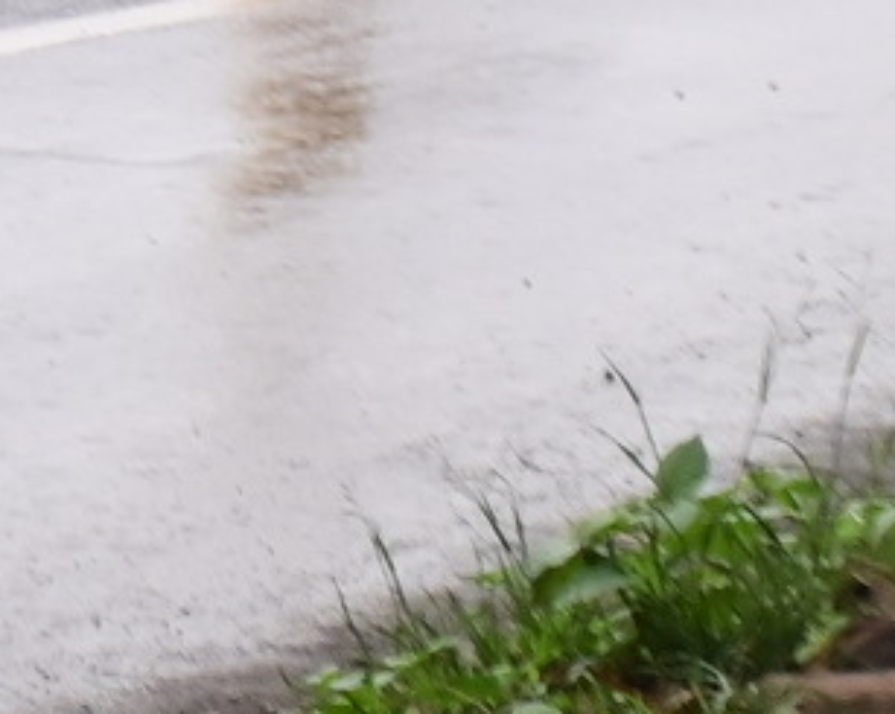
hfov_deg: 5.8
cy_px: -801
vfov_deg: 4.8
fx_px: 8283
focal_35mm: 313
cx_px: -1723
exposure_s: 1/200
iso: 400
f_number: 4.2
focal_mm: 35
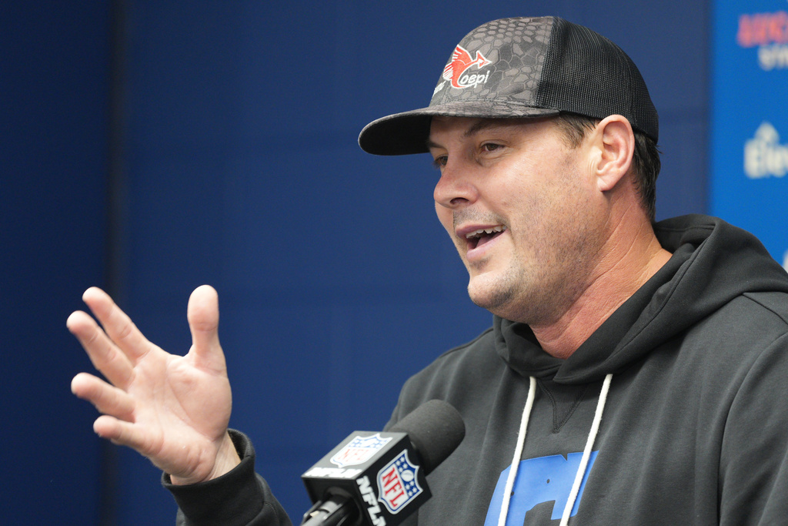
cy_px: 263
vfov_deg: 4.6
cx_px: 394
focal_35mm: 300
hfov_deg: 6.9
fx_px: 6567
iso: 1600
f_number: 2.8
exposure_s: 1/200
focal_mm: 200
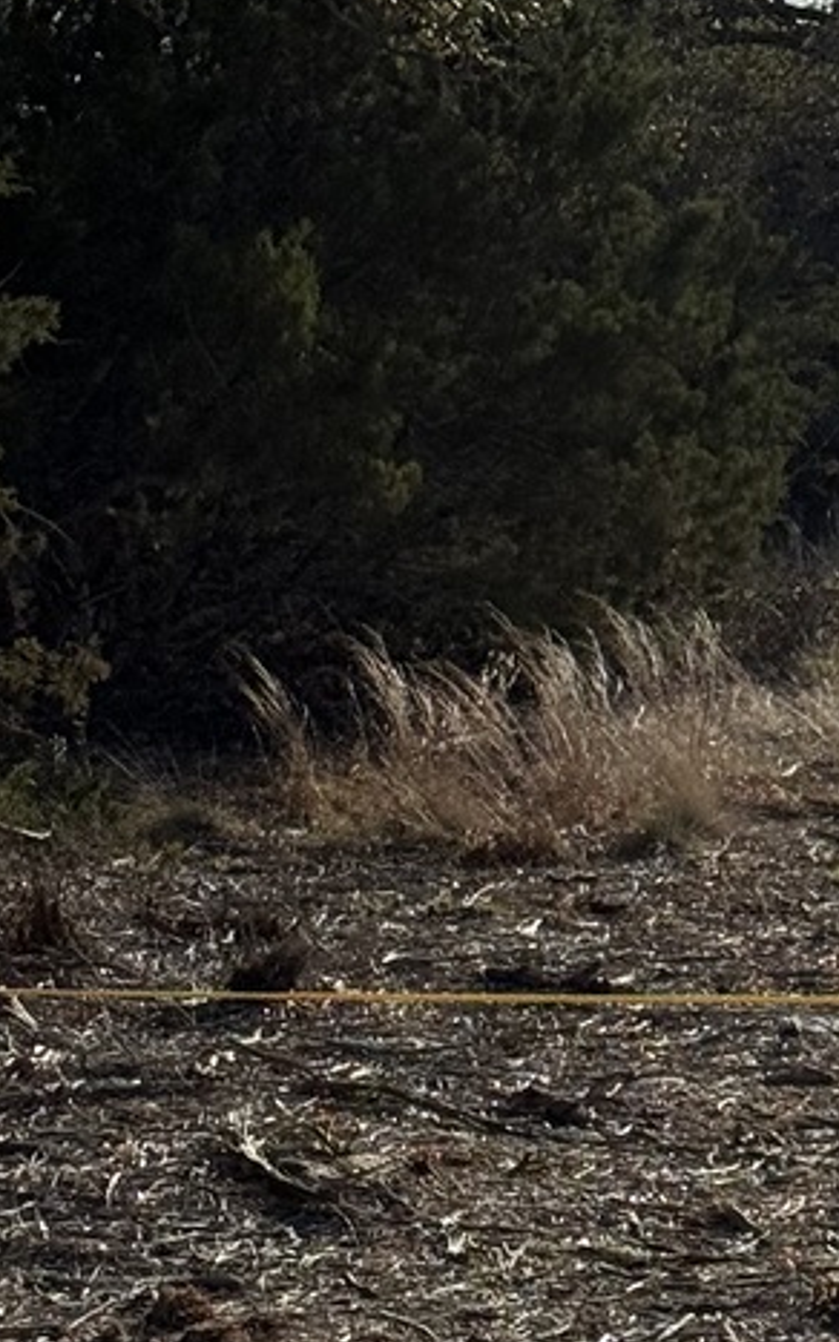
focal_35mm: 157
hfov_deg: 8.1
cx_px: 1534
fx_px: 5742
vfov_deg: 13.3
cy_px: 647
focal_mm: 6.76
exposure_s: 1/11364
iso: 64
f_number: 1.78
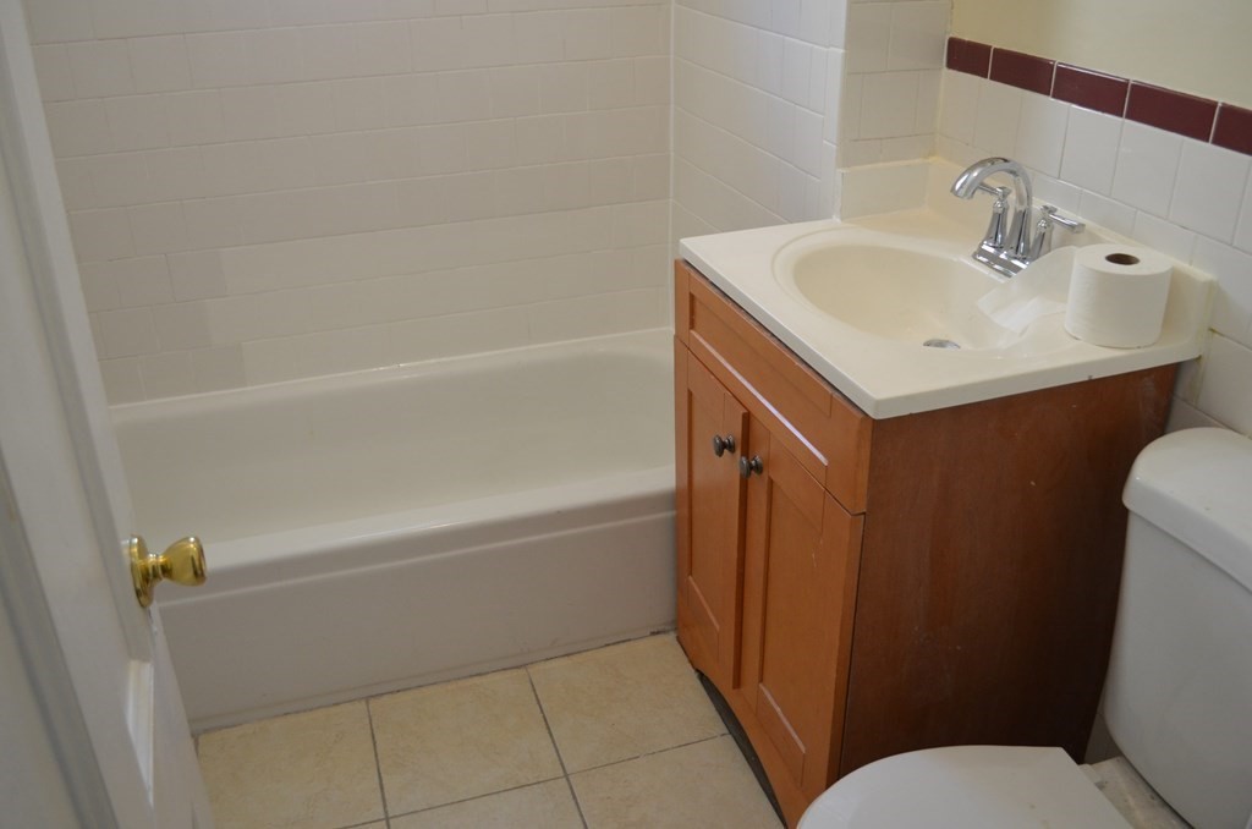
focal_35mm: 30
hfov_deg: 62.0
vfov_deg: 43.4
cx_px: 626
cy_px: 414
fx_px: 1041
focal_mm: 20
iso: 800
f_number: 4
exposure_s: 1/60
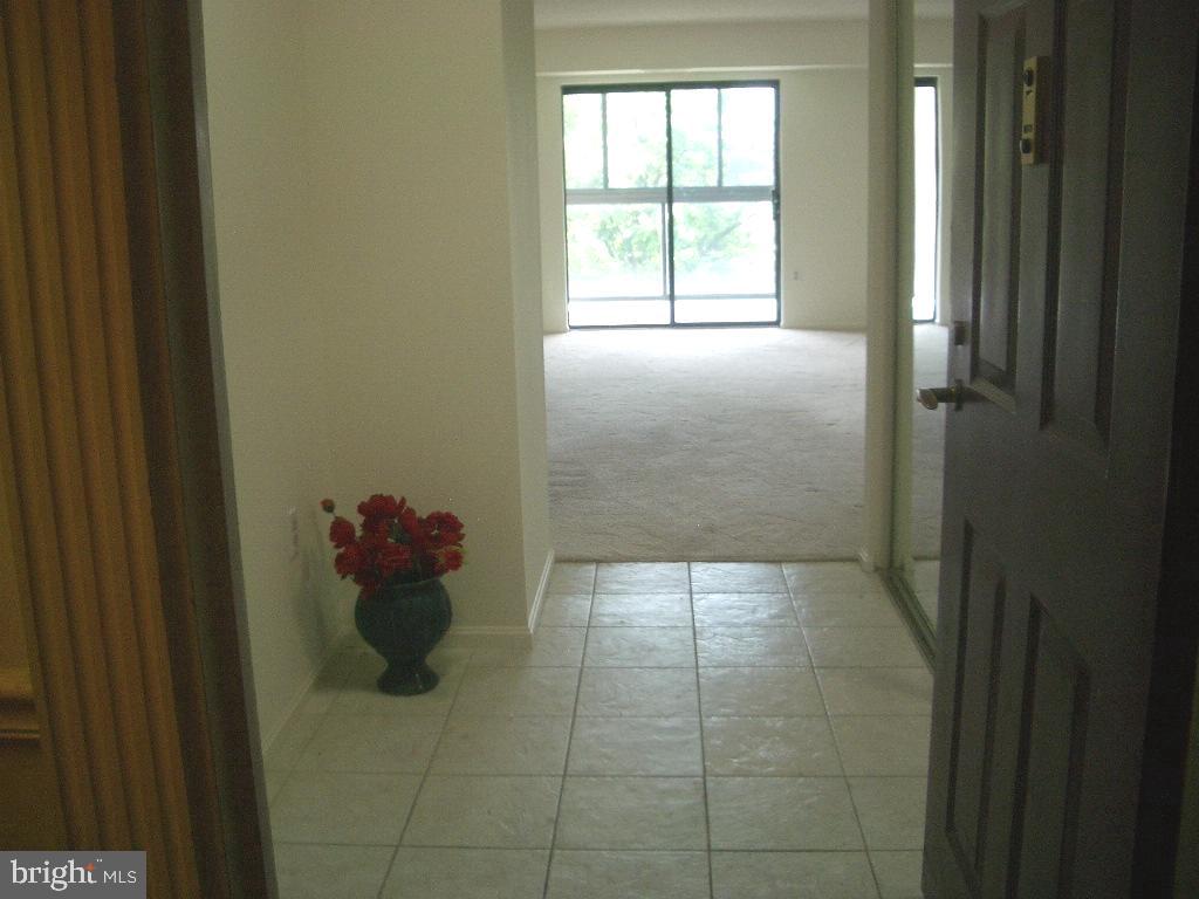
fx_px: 1212
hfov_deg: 52.6
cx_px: 600
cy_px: 450
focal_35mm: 35
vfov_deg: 40.7
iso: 100
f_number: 2.6
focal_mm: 5.8
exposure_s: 1/80
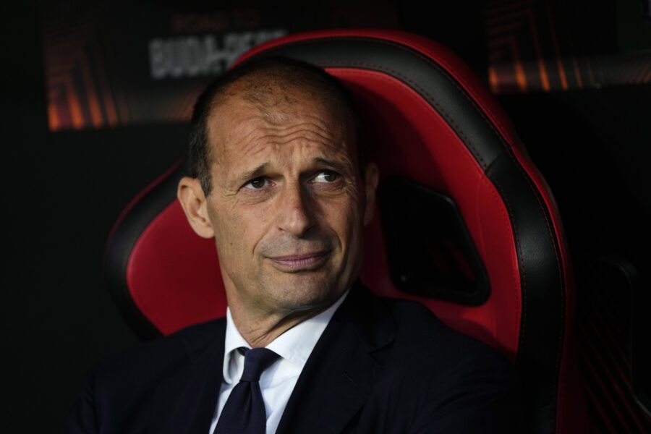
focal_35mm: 200
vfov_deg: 6.9
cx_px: 326
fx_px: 3616
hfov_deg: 10.3
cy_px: 217
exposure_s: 1/2500
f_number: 2.8
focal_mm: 200
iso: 2500
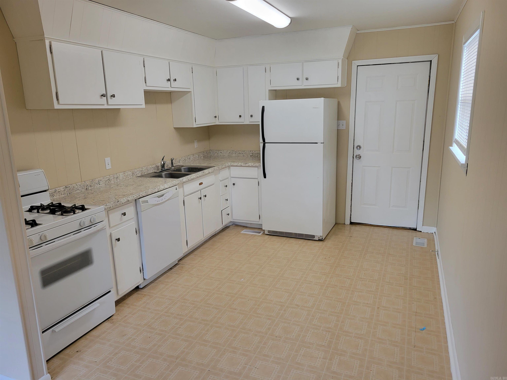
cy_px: 190
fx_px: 381
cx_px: 254
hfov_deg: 67.3
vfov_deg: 53.1
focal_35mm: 26
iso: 125
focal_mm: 5.4
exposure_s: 1/119
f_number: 1.8
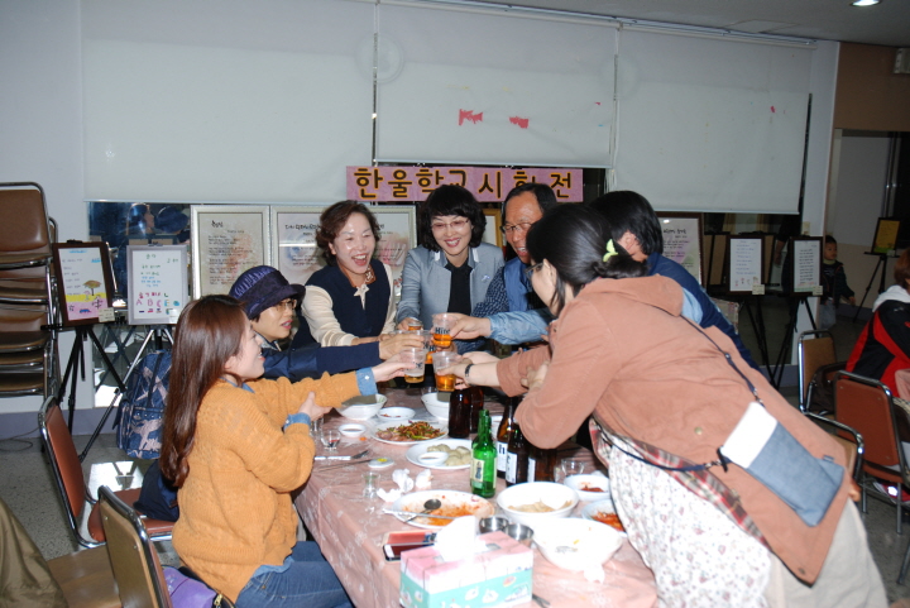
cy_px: 304
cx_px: 455
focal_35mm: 36
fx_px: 911
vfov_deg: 36.9
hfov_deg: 53.1
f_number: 5
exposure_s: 1/60
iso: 200
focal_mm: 24
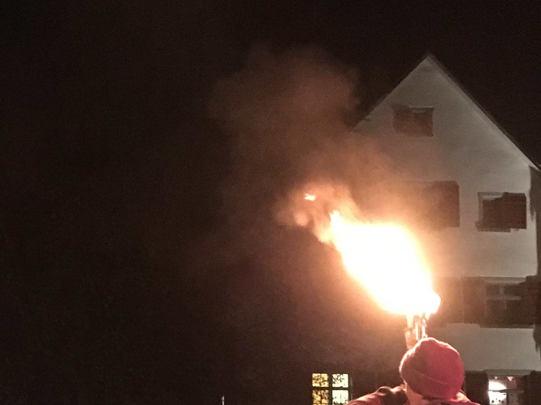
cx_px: 177
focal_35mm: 71
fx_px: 1110
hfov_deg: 27.2
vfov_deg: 20.0
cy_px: 417
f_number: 2.2
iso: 1000
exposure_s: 1/17
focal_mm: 4.15
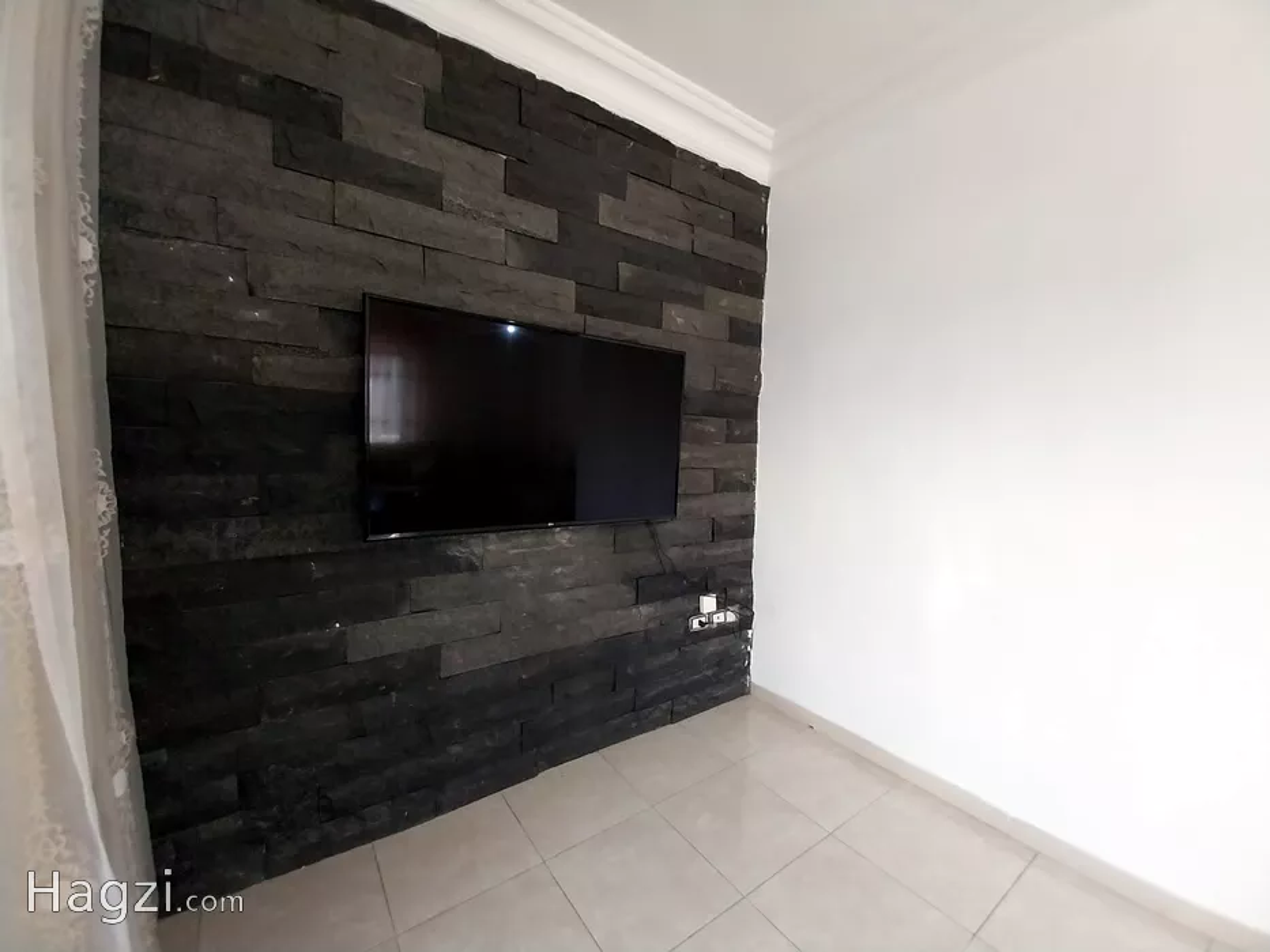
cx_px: 635
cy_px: 476
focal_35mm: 13
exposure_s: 1/50
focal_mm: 1.3
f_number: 2.2
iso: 202
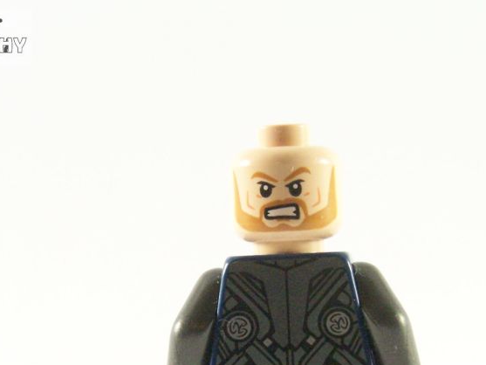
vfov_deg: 6.9
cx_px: 296
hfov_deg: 9.2
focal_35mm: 215
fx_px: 3019
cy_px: 334
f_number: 4
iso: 400
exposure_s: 1/60
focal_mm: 19.4
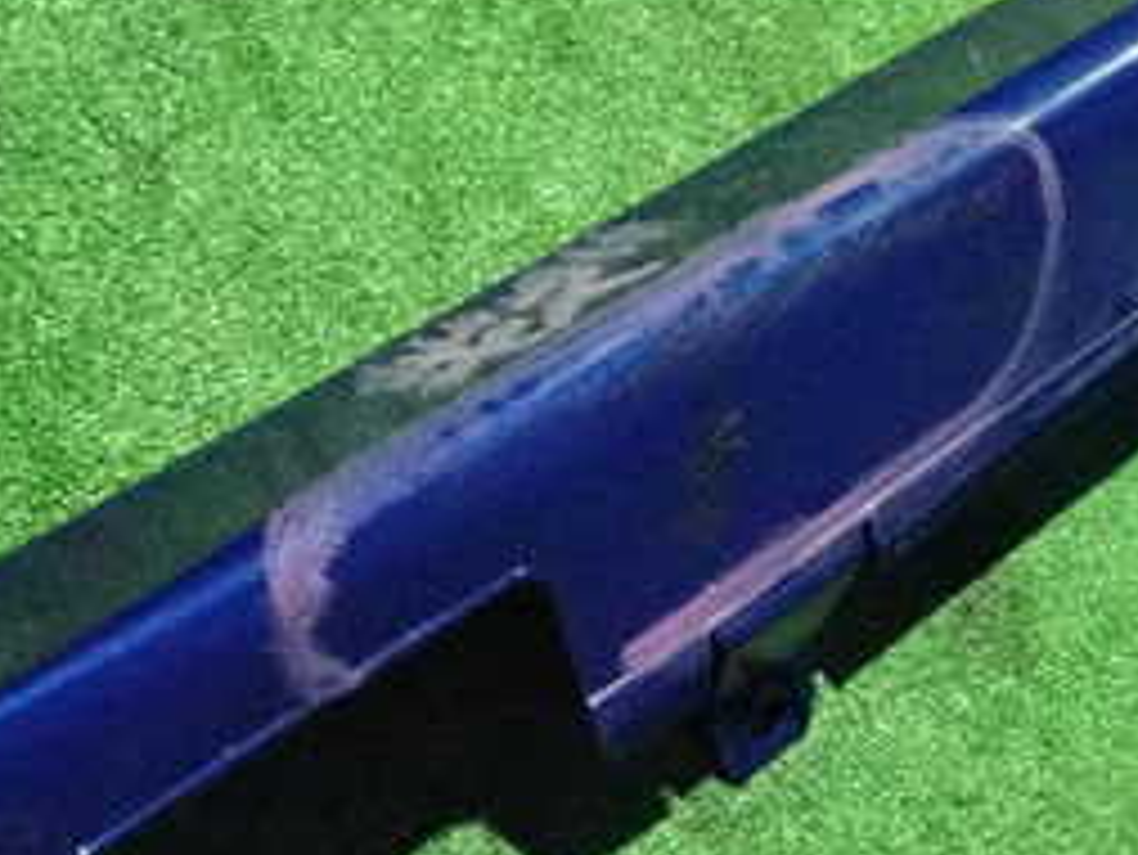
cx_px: 805
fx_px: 2960
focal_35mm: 90
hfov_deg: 21.6
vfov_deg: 16.4
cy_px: 405
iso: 5000
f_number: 2.7
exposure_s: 1/125
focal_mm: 6.83
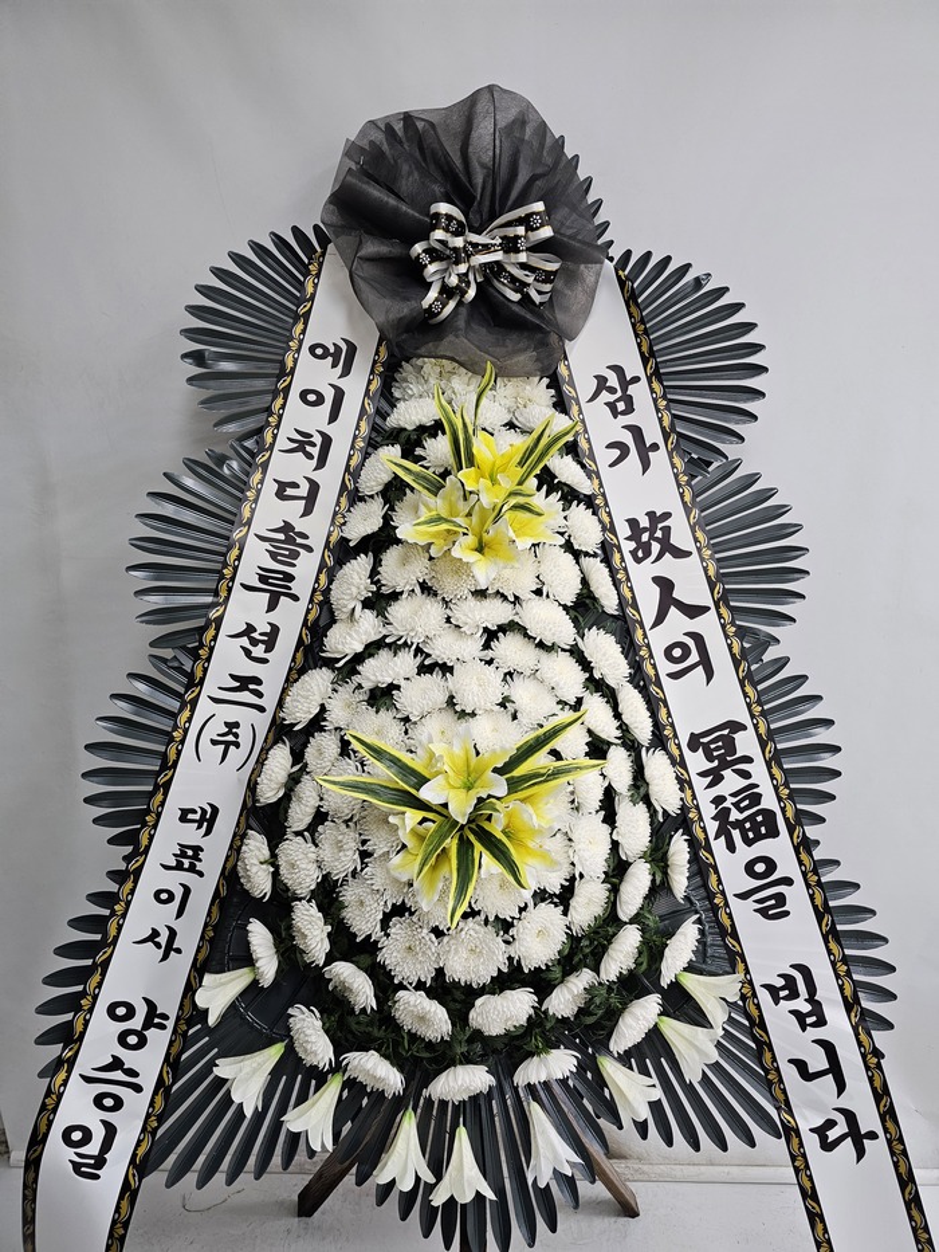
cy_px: 626
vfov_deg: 73.9
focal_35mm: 23
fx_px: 832
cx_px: 470
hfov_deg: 58.9
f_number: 1.7
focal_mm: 6.3
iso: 160
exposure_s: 1/120
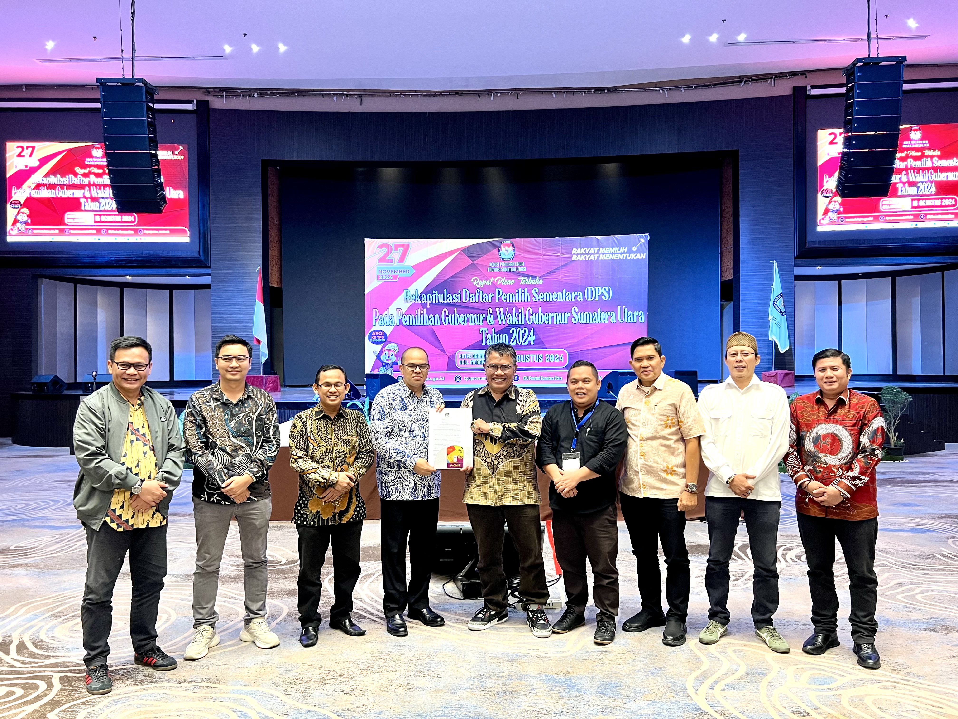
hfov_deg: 67.3
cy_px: 360
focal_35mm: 26
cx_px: 479
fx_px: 720
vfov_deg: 53.1
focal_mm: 5.7
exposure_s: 1/50
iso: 160
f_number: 1.5
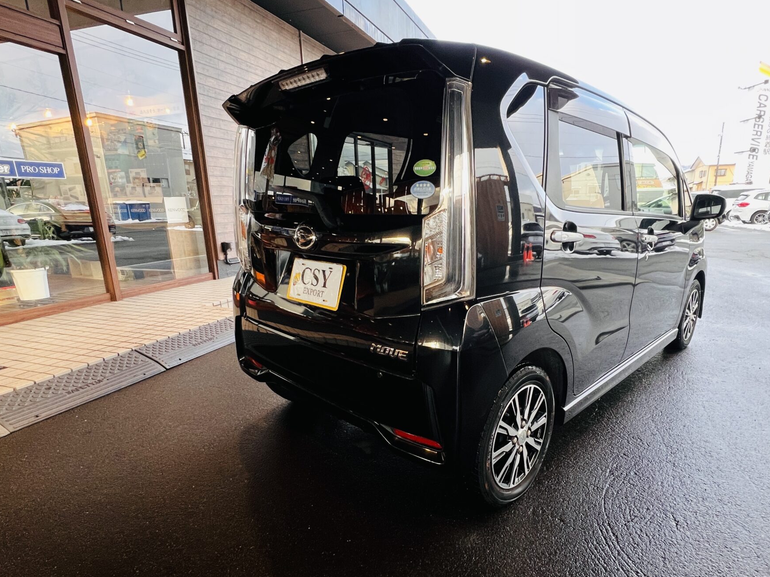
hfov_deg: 84.4
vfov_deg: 68.4
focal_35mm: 19
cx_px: 424
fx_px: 423
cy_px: 328
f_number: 1.8
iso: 160
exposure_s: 1/99
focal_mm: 1.57
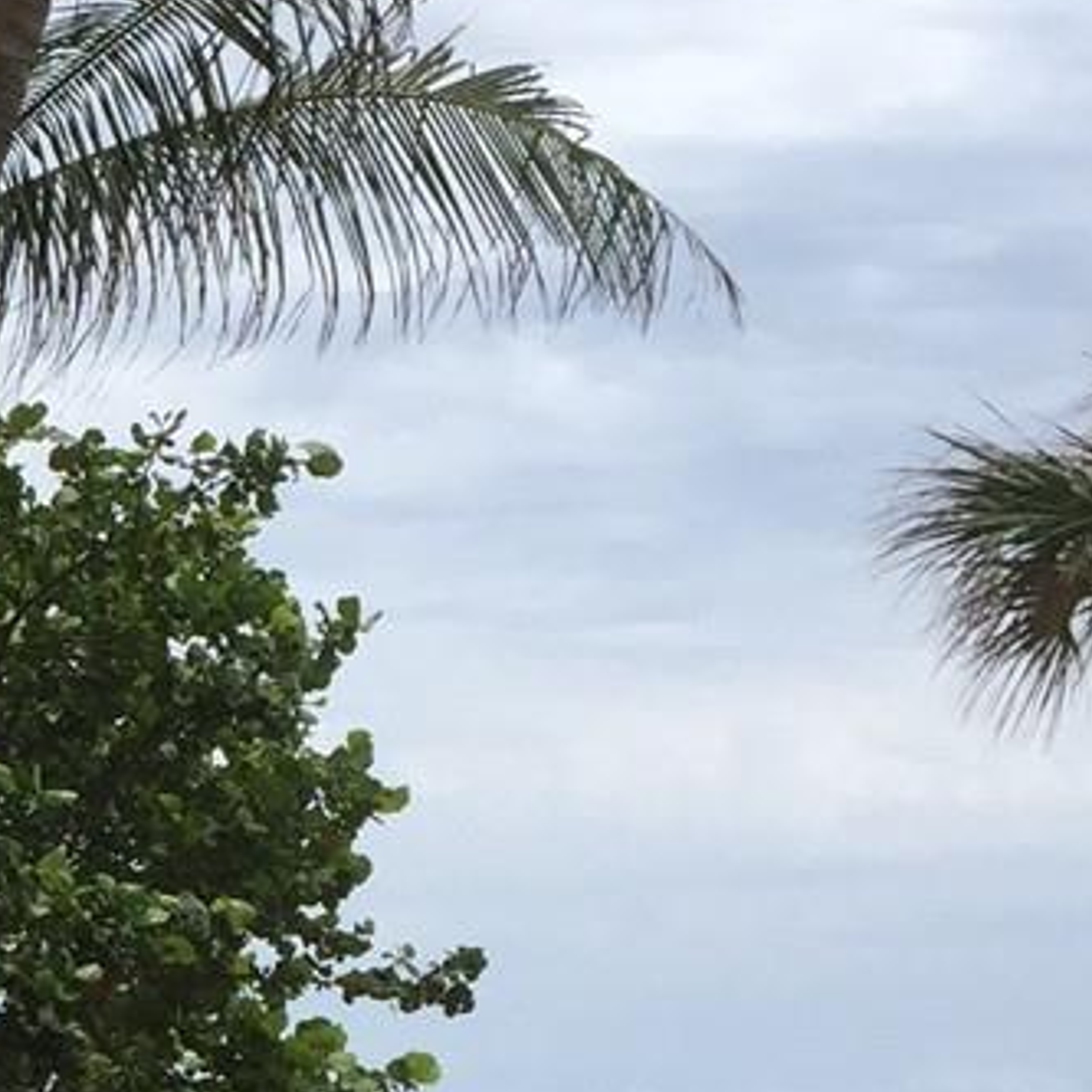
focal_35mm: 123
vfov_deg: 13.8
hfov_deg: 12.8
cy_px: 1289
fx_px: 4390
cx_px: -938
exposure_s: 1/2326
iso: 32
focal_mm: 4.15
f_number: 2.2
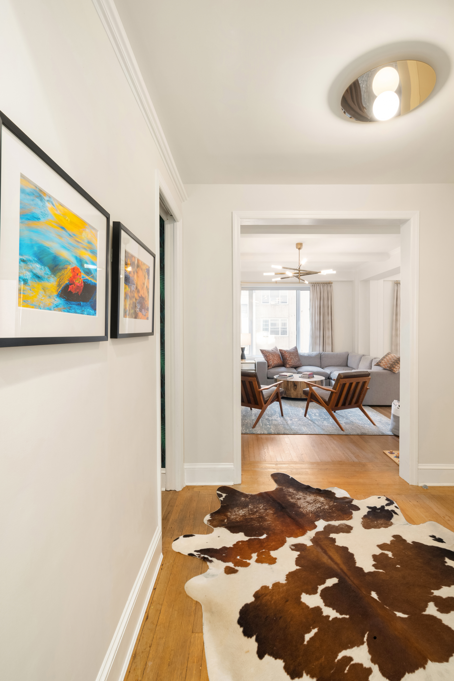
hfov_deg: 70.4
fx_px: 322
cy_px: 340
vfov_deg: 93.3
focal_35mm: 17
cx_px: 227
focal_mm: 17
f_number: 13
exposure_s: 1/4
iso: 1250
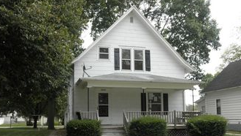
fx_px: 256
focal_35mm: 40
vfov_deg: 29.6
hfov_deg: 50.4
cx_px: 116
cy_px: 88
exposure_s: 1/320
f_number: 3.2
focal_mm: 6.1
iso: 64
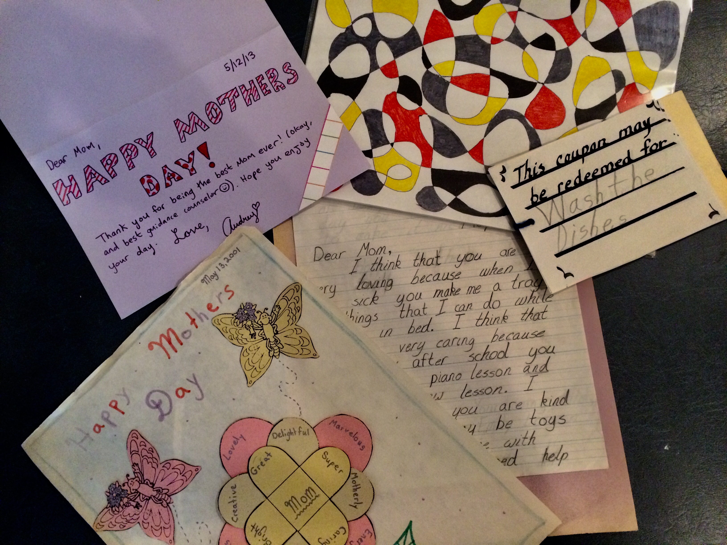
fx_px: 609
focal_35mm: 29
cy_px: 272
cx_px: 364
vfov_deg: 48.2
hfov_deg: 61.7
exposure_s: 1/30
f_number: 2.2
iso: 320
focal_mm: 4.15
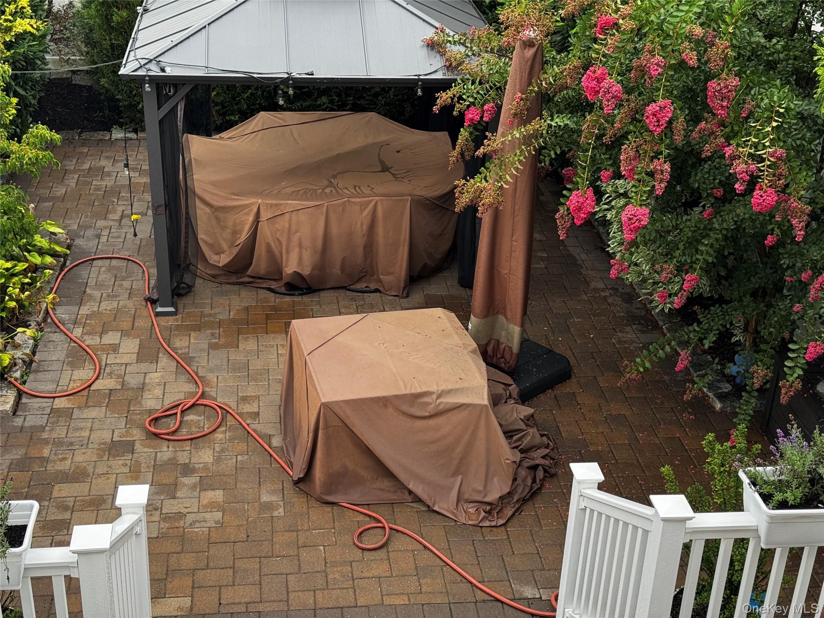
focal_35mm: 48
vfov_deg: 30.3
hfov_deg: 39.7
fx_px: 1143
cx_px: 412
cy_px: 309
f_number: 1.78
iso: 64
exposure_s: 1/187
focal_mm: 6.76
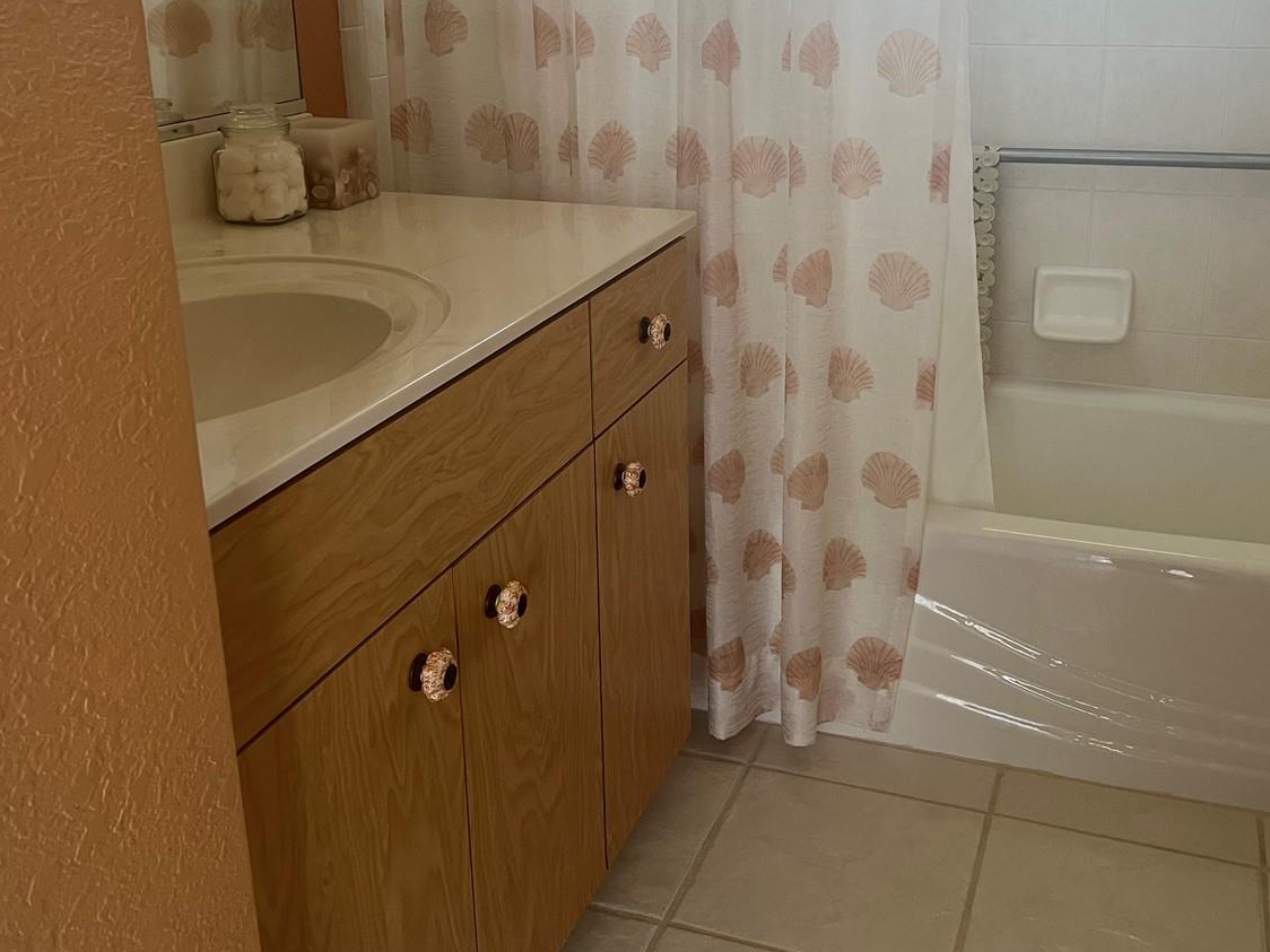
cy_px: 342
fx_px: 1357
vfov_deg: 38.4
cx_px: 677
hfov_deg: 50.1
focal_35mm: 37
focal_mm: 5.7
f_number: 1.5
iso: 125
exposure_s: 1/71
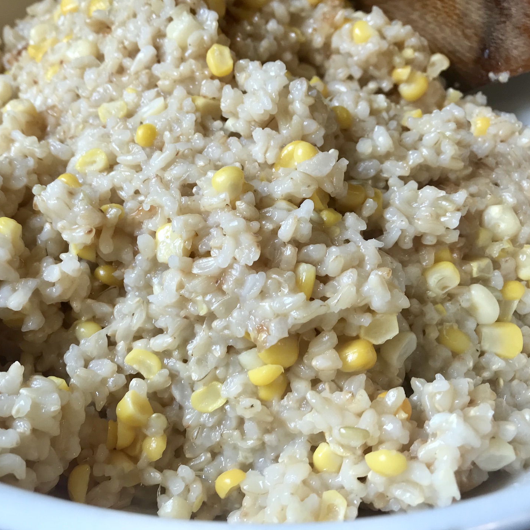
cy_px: 250
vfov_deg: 47.2
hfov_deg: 47.0
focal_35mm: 35
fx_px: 606
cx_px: 217
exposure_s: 1/60
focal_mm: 3.99
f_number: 1.8
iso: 25
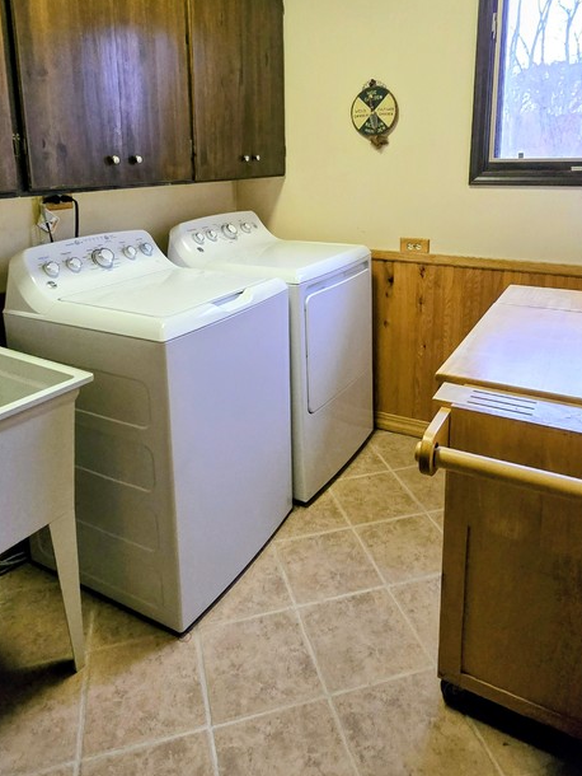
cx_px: 282
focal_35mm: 23
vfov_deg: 72.1
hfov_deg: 58.9
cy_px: 272
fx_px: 515
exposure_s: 1/60
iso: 800
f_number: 2.2
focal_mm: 2.2
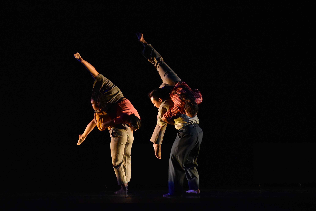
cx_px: 158
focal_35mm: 129
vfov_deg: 10.6
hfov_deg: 15.9
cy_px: 106
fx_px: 1133
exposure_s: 1/500
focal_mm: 86
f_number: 4.5
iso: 5000
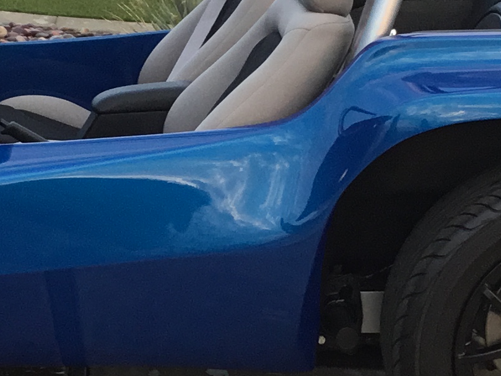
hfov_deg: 15.7
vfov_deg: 11.8
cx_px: 141
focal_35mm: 125
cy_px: 120
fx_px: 1809
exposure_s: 1/120
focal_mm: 3.3
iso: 50
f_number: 2.4
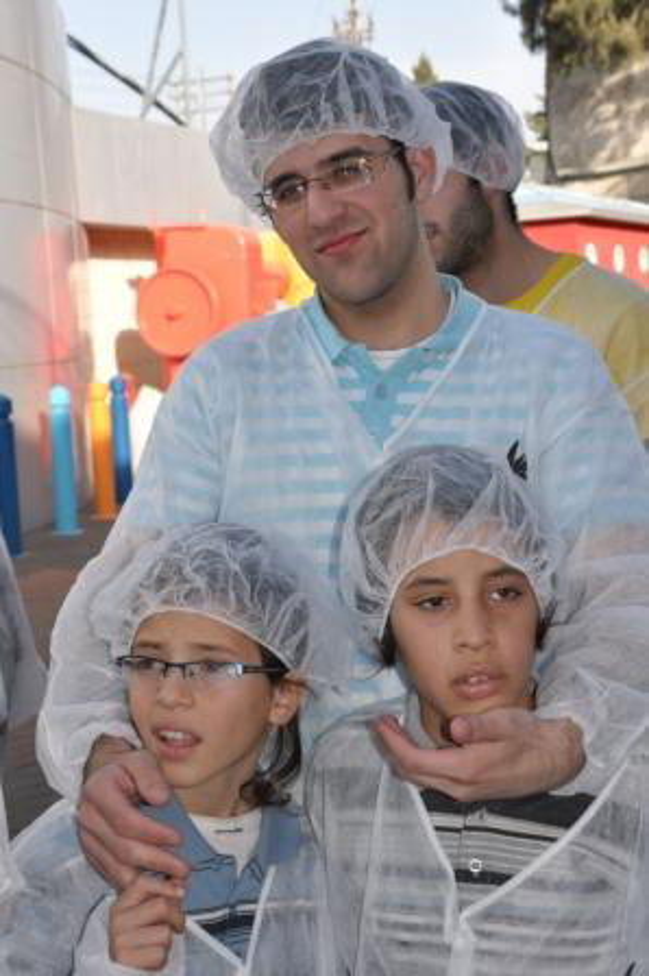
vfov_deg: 31.9
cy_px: 488
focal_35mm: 63
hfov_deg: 21.5
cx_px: 324
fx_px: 1706
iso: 200
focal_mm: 42
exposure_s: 1/200
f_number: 8
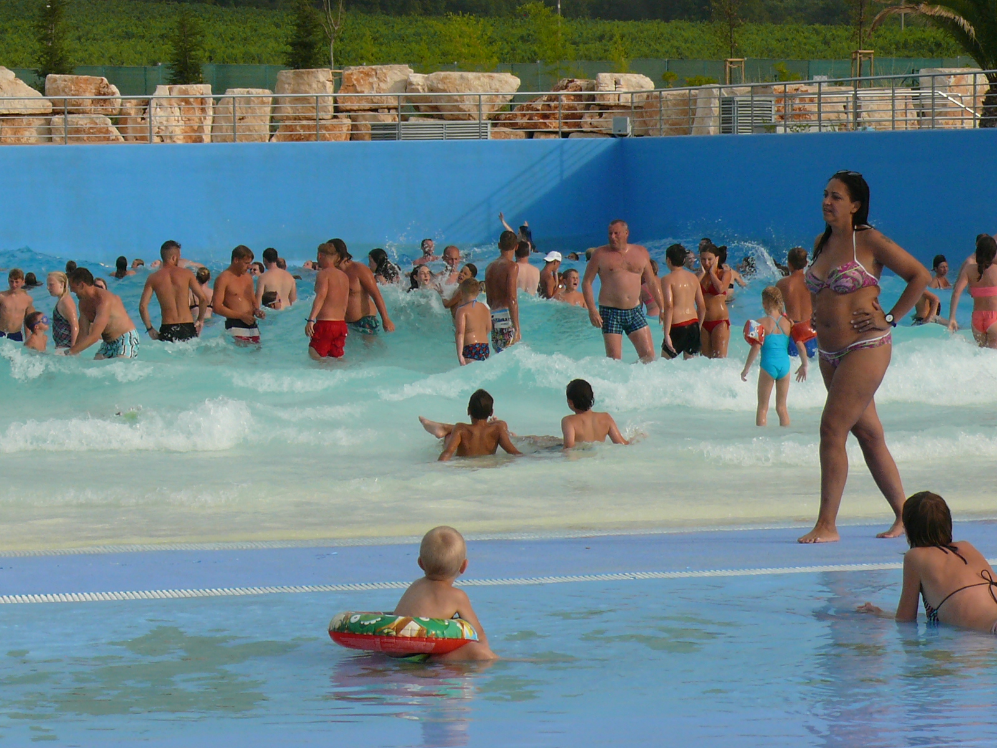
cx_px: 498
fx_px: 3888
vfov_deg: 11.0
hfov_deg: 14.6
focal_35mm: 135
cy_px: 374
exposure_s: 1/200
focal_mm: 16.1
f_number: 5.6
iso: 100
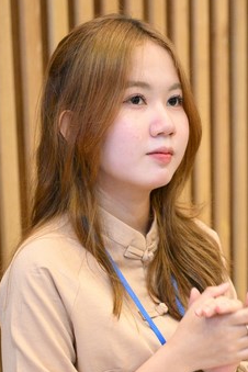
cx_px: 176
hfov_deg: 14.2
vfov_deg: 20.9
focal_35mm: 96
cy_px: 309
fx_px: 992
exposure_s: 1/200
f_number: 4
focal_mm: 50
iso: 10000
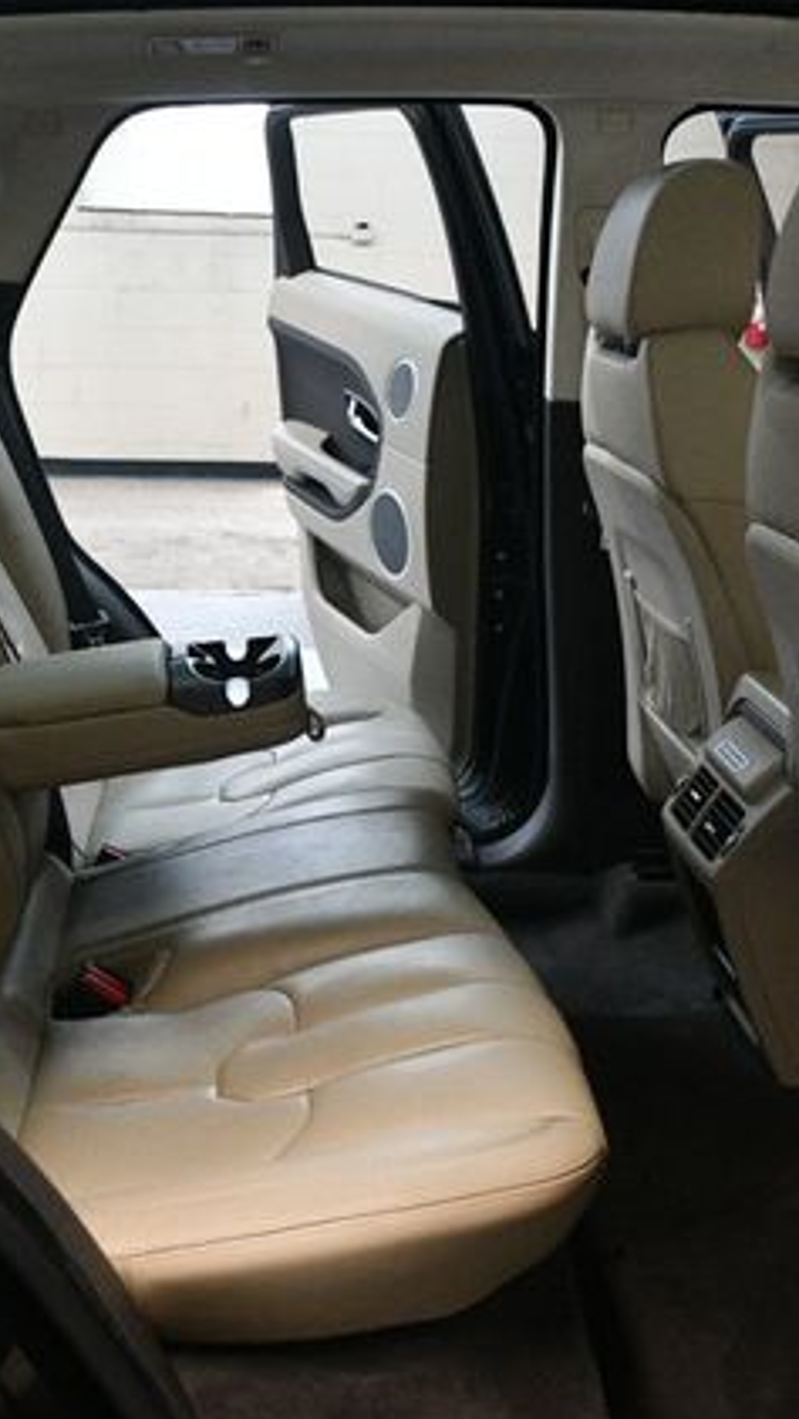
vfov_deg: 47.3
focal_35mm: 43
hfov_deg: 27.5
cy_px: 715
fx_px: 1619
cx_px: 233
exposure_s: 1/125
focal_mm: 18
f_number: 3.5
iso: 3200
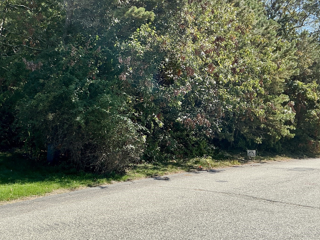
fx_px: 388
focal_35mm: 42
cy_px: 101
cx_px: 140
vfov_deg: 34.3
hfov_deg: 44.7
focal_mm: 3
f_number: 1.8
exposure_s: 1/829
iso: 25
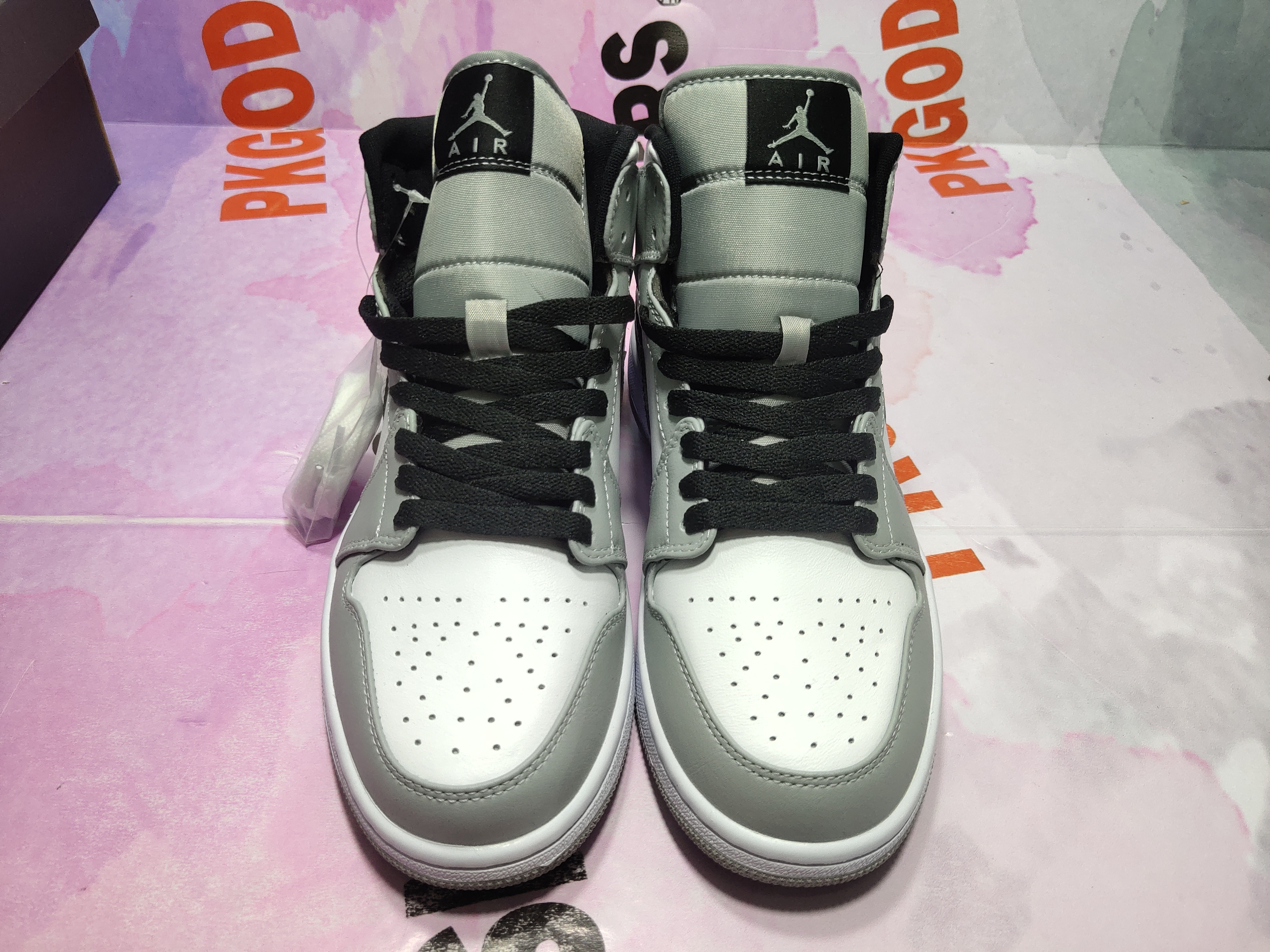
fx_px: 1101
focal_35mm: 30
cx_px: 635
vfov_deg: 46.8
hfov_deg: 60.0
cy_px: 476
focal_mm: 4.35
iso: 87
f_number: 1.79
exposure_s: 1/100
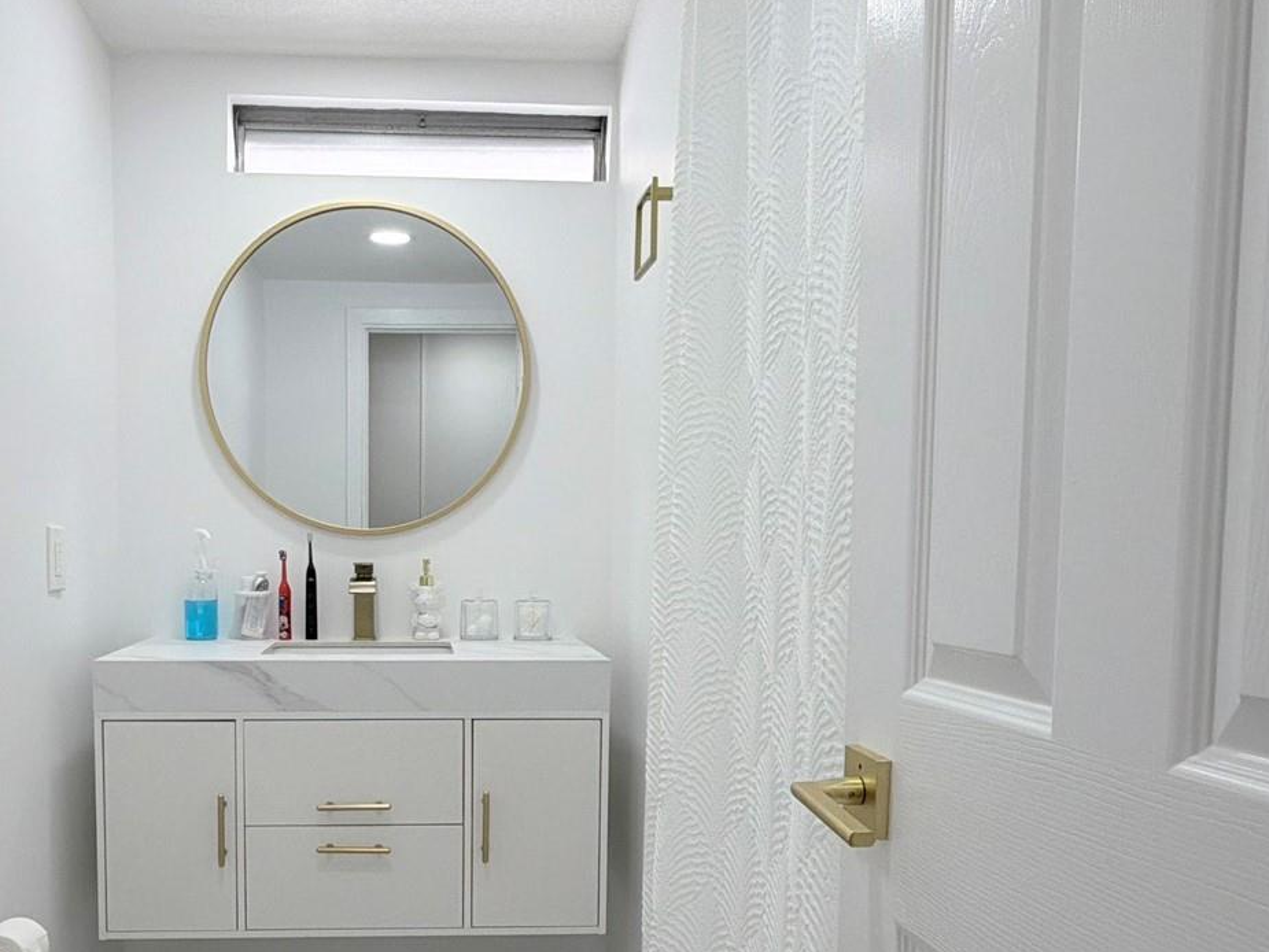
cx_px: 472
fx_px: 1137
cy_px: 628
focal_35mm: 31
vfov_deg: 44.8
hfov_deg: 57.6
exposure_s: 1/120
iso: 64
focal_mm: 2.22
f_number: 2.2
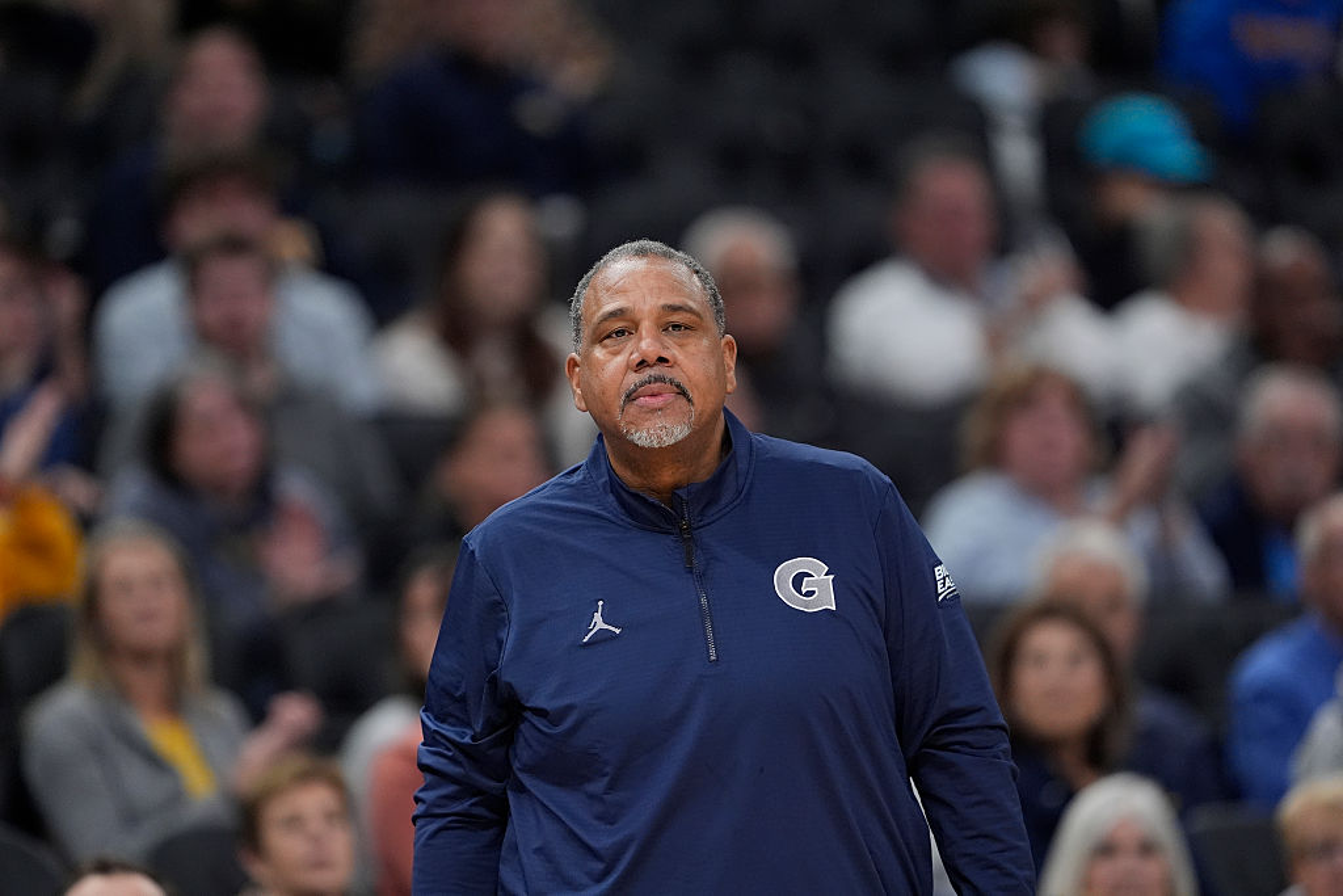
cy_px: 448
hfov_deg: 5.2
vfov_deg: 3.4
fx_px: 14923
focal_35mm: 400
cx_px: 672
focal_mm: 400
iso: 3200
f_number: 3.2
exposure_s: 1/1600
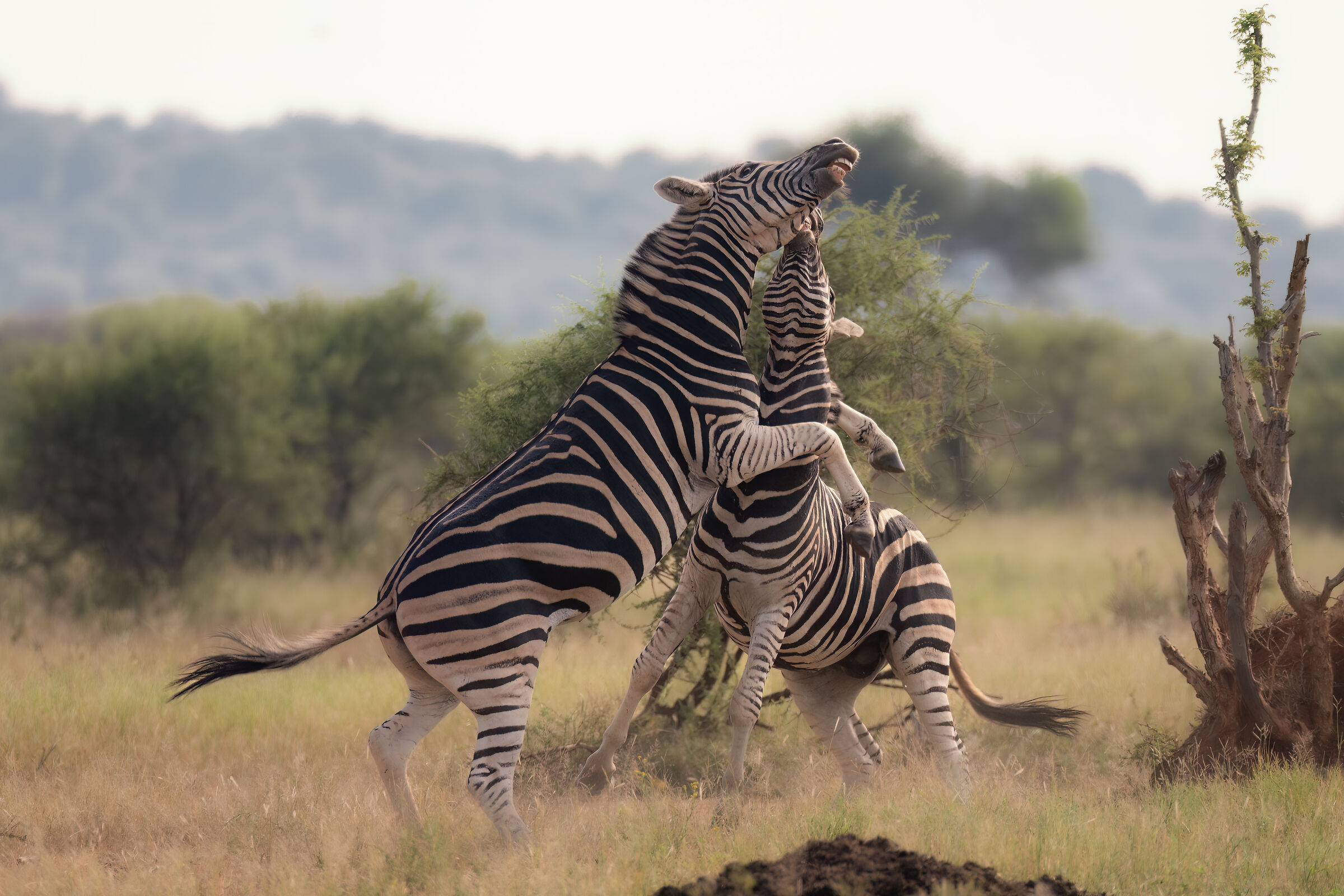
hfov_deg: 2.7
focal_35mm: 750
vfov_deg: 1.8
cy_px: 448
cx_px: 672
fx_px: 27998
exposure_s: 1/500
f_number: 6.3
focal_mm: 500
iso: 250
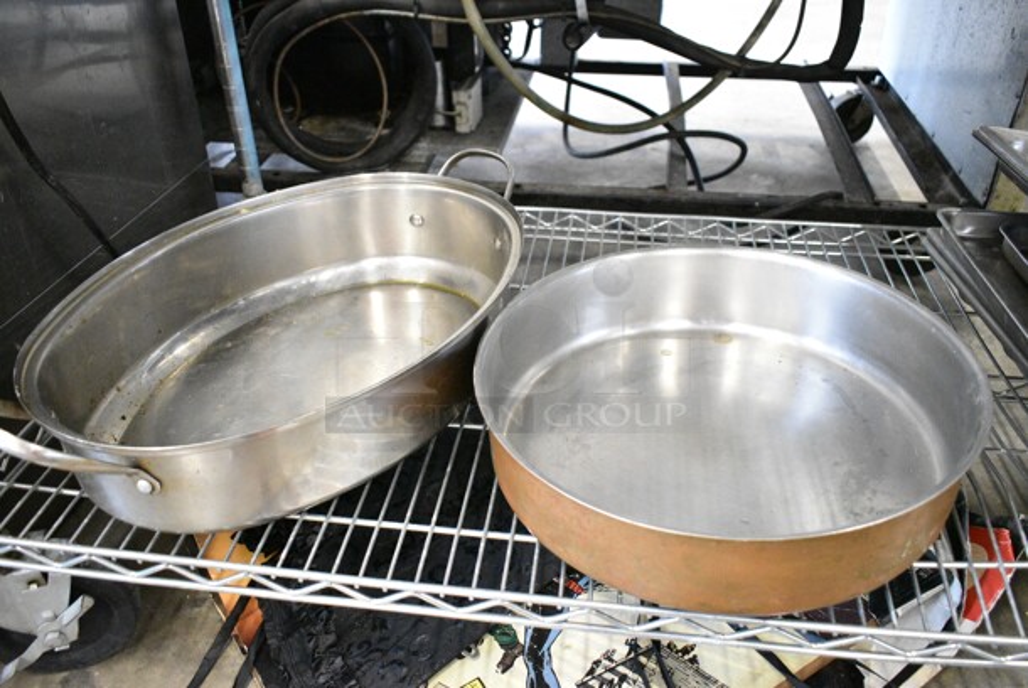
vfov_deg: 43.7
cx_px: 514
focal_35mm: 30
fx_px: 857
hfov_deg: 61.9
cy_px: 344
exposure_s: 1/60
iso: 6400
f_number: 4
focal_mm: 20
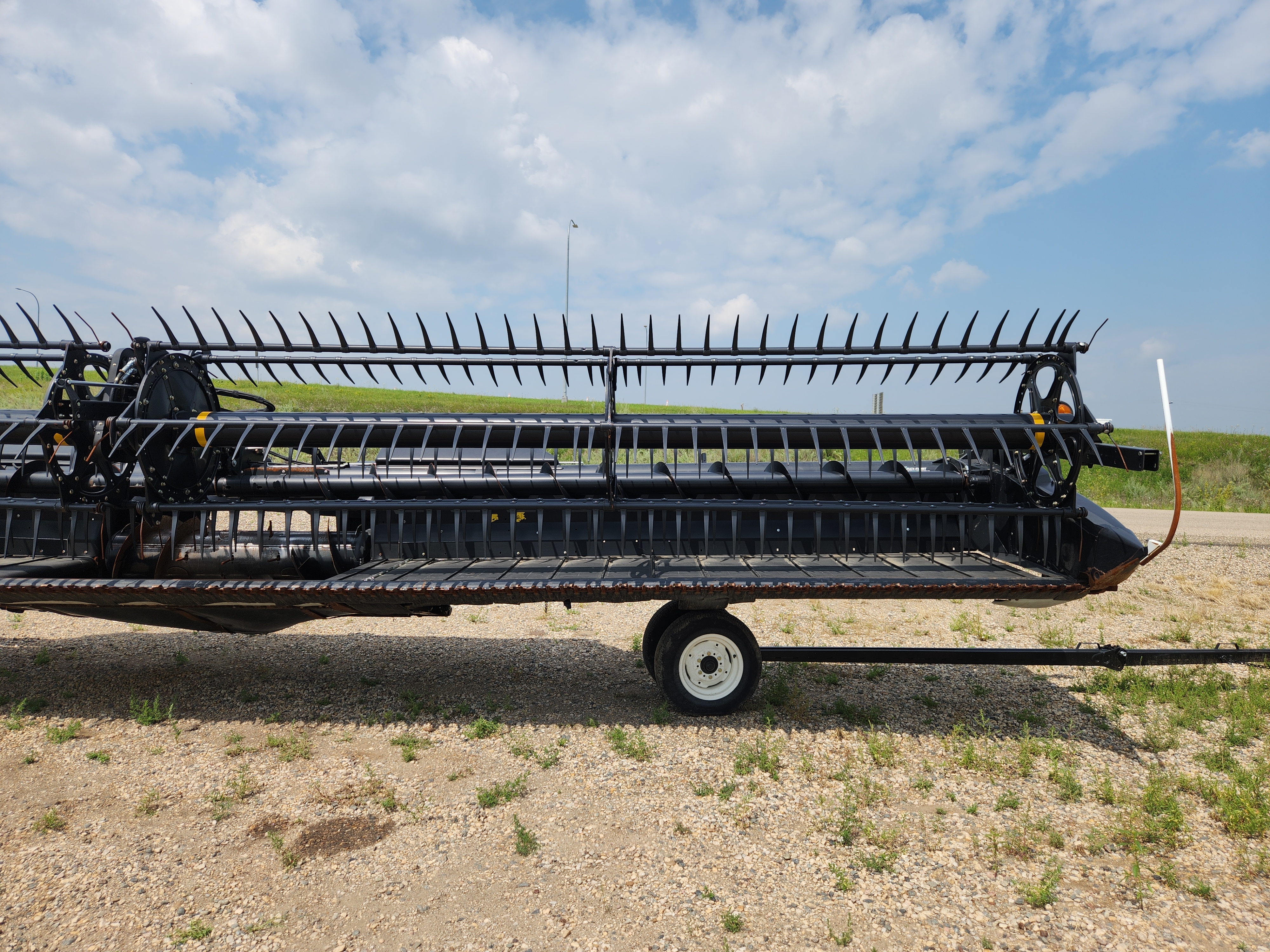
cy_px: 476
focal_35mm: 23
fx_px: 844
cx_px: 635
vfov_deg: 58.9
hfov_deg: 73.9
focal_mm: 5.4
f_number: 1.8
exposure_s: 1/2054
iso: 20
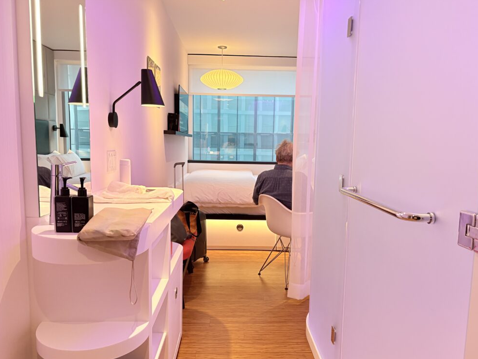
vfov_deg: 51.4
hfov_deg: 65.3
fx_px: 373
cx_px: 242
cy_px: 184
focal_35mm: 27
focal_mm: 5.96
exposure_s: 1/59
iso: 200
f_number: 1.6
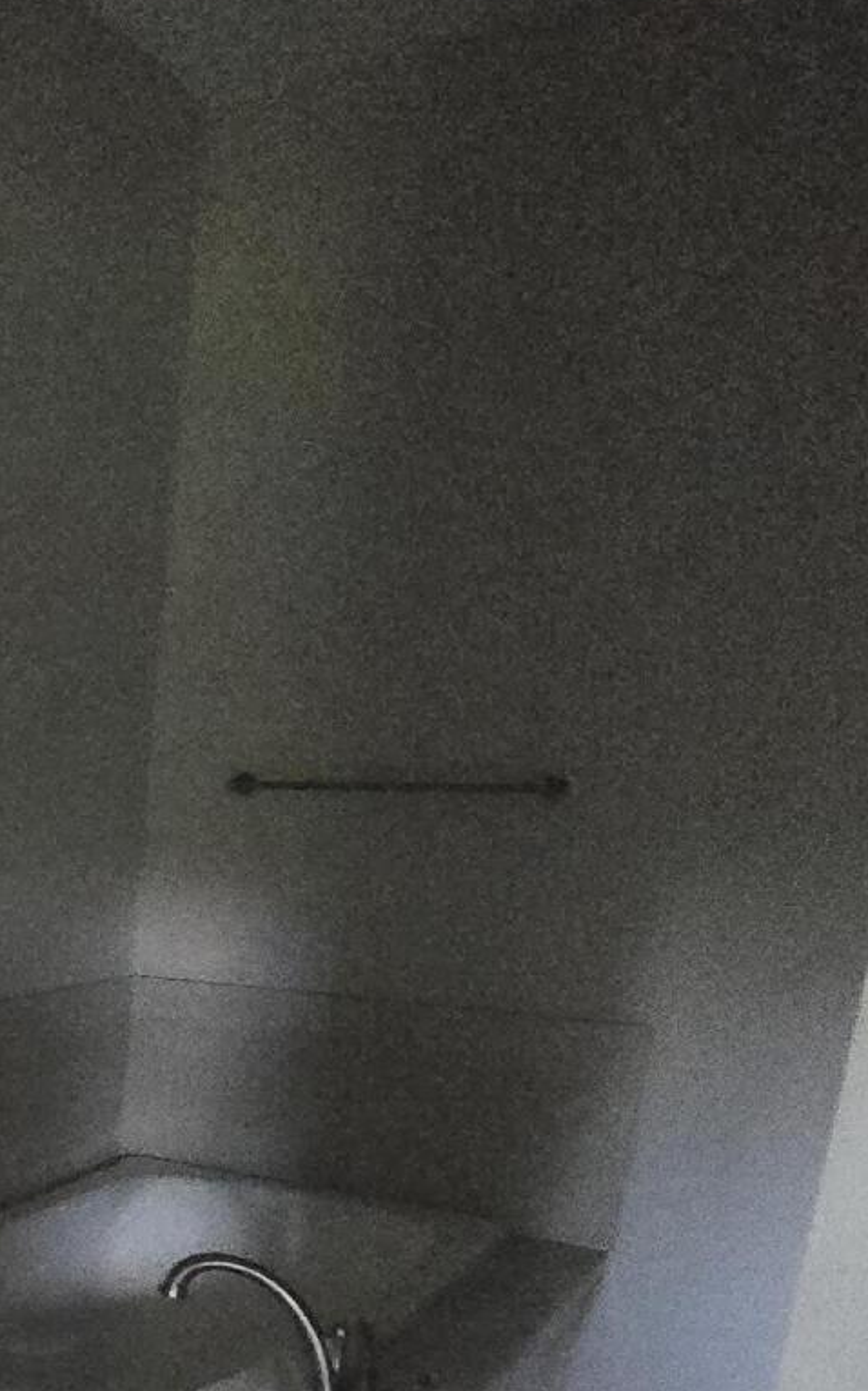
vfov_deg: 49.2
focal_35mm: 36
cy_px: 1208
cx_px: -267
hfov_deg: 28.7
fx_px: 1364
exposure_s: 1/60
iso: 1600
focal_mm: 2.2
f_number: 2.2
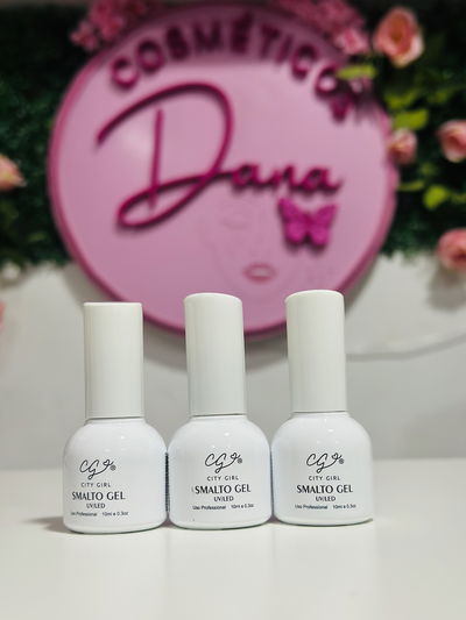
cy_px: 310
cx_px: 233
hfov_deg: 30.3
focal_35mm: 48
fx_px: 861
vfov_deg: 39.6
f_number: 1.78
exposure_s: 1/50
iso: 64
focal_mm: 6.86
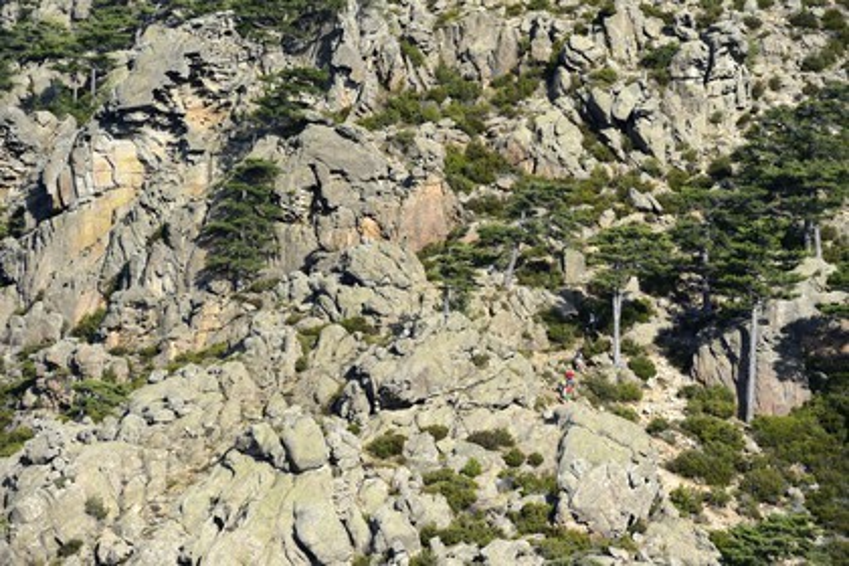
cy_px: 283
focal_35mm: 200
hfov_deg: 10.3
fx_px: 4716
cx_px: 424
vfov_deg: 6.9
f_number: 10
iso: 200
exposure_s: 1/250
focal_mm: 200
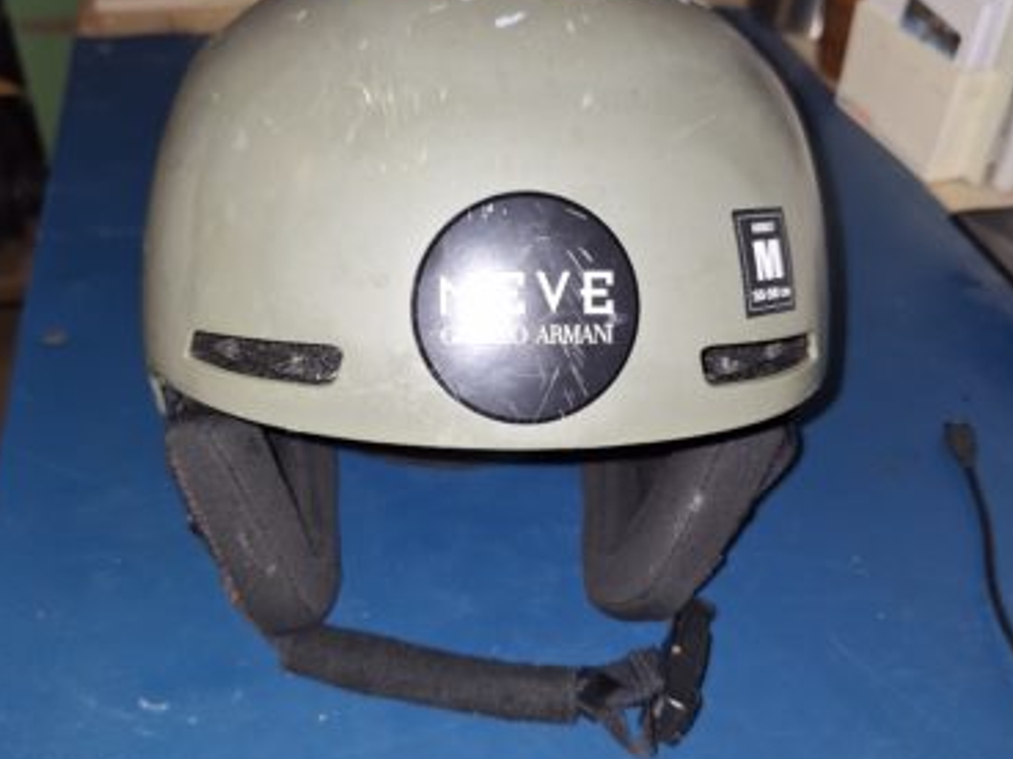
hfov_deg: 69.4
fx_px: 732
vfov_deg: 54.9
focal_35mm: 25
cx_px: 495
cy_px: 374
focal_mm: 5.54
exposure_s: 1/50
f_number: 1.8
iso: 100
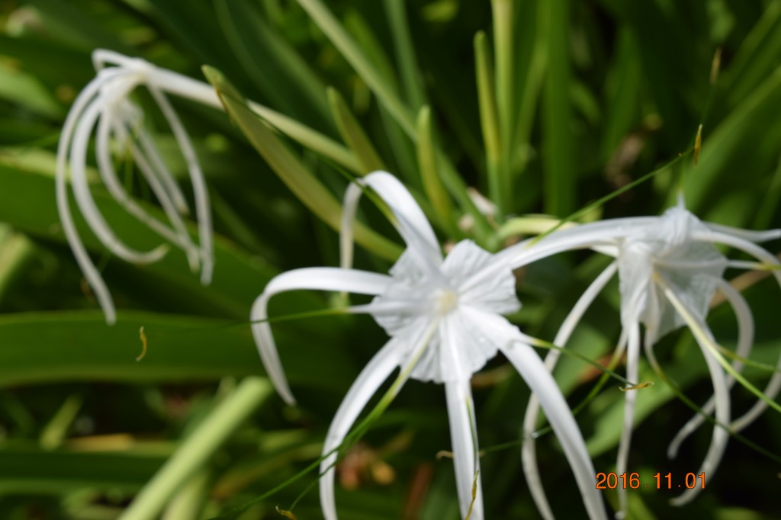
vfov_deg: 23.8
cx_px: 390
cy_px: 260
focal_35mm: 57
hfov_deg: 35.1
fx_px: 1236
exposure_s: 1/800
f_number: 8
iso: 200
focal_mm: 38
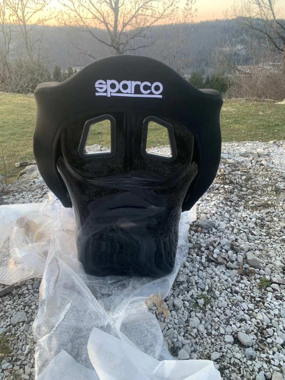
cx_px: 142
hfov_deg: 53.1
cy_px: 190
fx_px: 285
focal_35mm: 26
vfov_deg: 67.3
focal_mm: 4.25
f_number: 1.8
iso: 100
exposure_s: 1/89
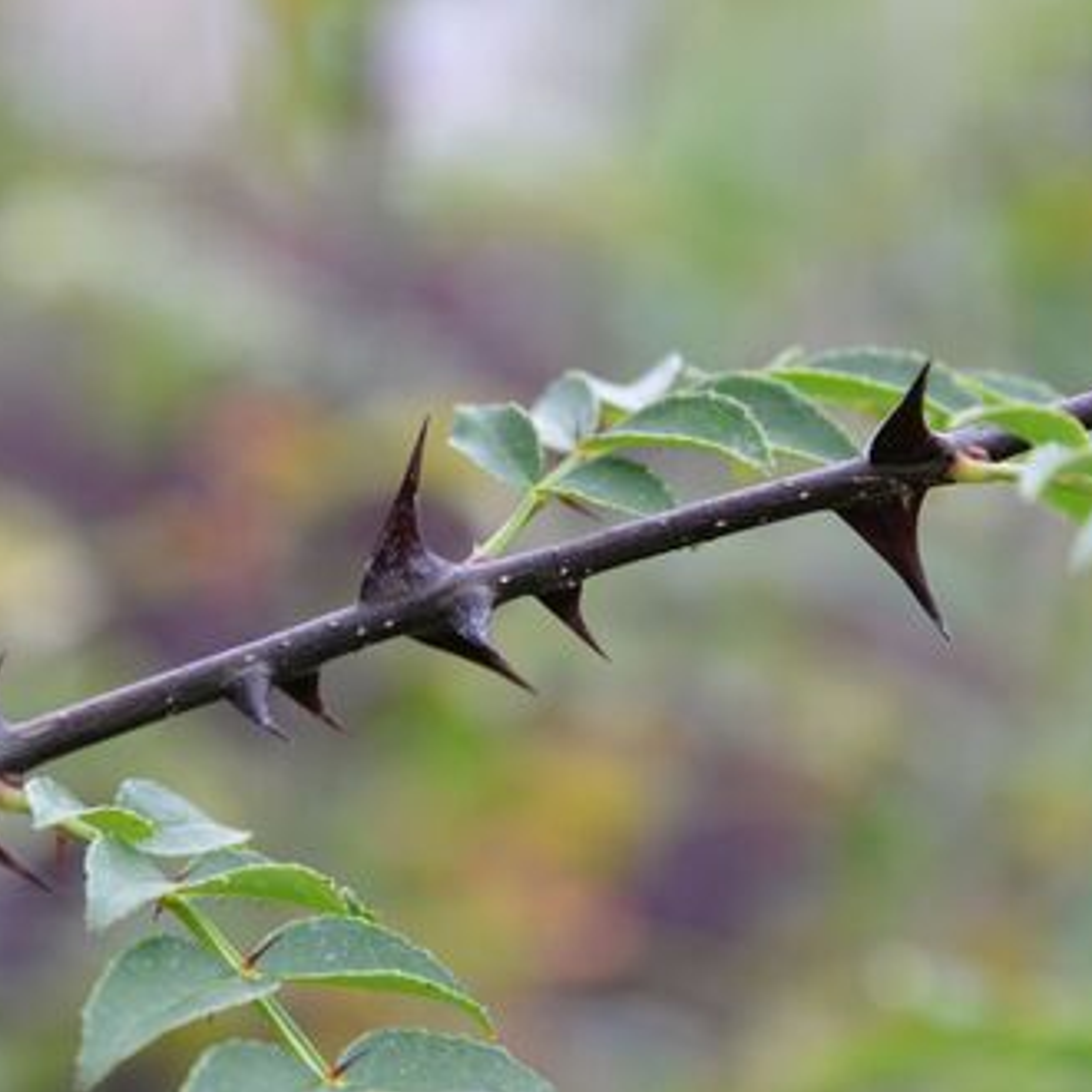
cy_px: 548
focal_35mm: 386
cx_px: 539
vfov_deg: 4.5
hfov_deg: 4.5
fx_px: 13776
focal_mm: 300
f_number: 8
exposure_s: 1/125
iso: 640
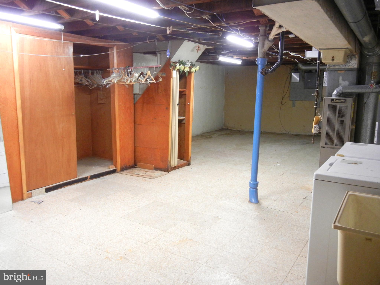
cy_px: 142
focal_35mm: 30
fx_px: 329
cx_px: 190
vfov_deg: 46.8
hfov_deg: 60.0
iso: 400
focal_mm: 5.4
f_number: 3.5
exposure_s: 1/21
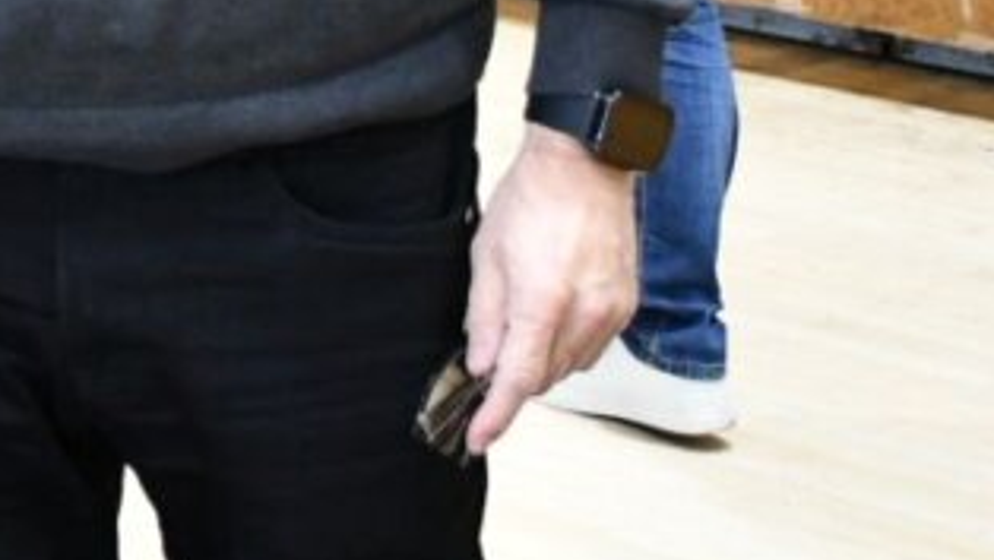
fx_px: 3771
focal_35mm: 143
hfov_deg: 13.6
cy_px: -468
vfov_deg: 8.2
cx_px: -750
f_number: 3.8
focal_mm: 23
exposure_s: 1/125
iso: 2500
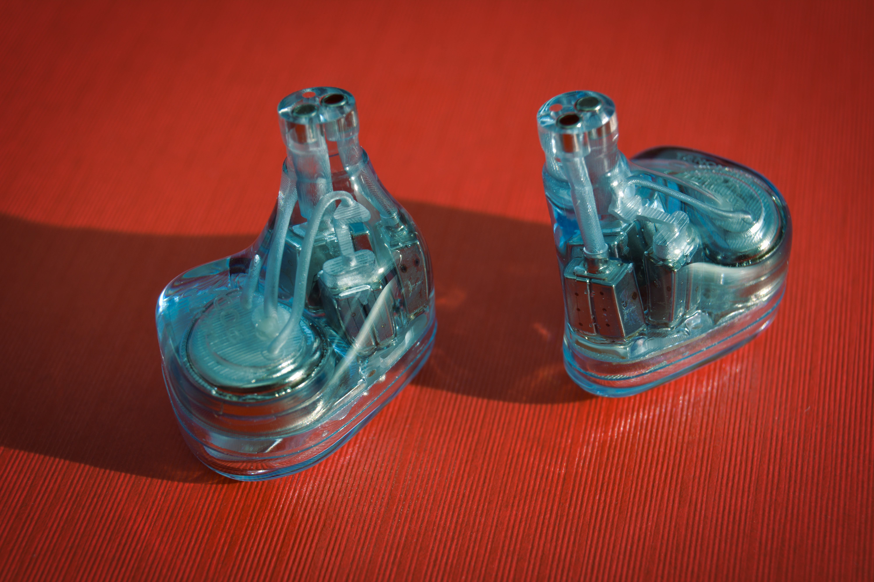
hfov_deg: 24.6
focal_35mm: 82
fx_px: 2003
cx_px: 437
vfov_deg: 16.6
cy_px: 291
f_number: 10
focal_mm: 55
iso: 100
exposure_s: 1/250
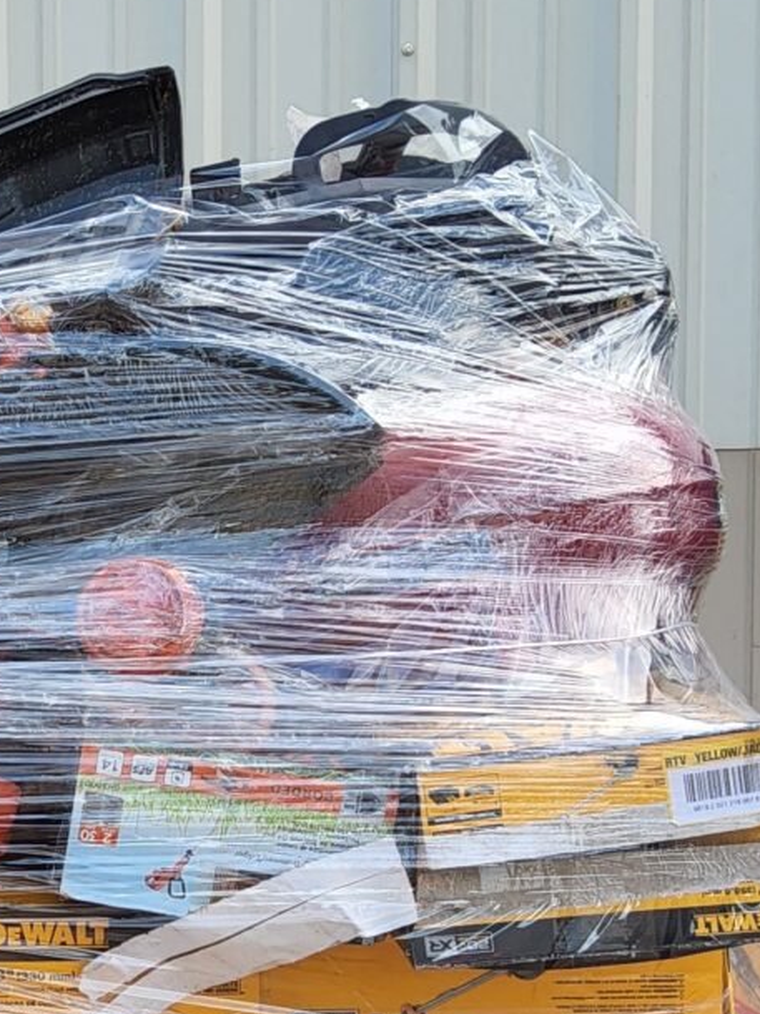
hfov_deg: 22.5
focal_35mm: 63
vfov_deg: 29.8
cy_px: 853
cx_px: 28
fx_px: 1846
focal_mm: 3.08
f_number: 2
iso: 32
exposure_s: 1/147
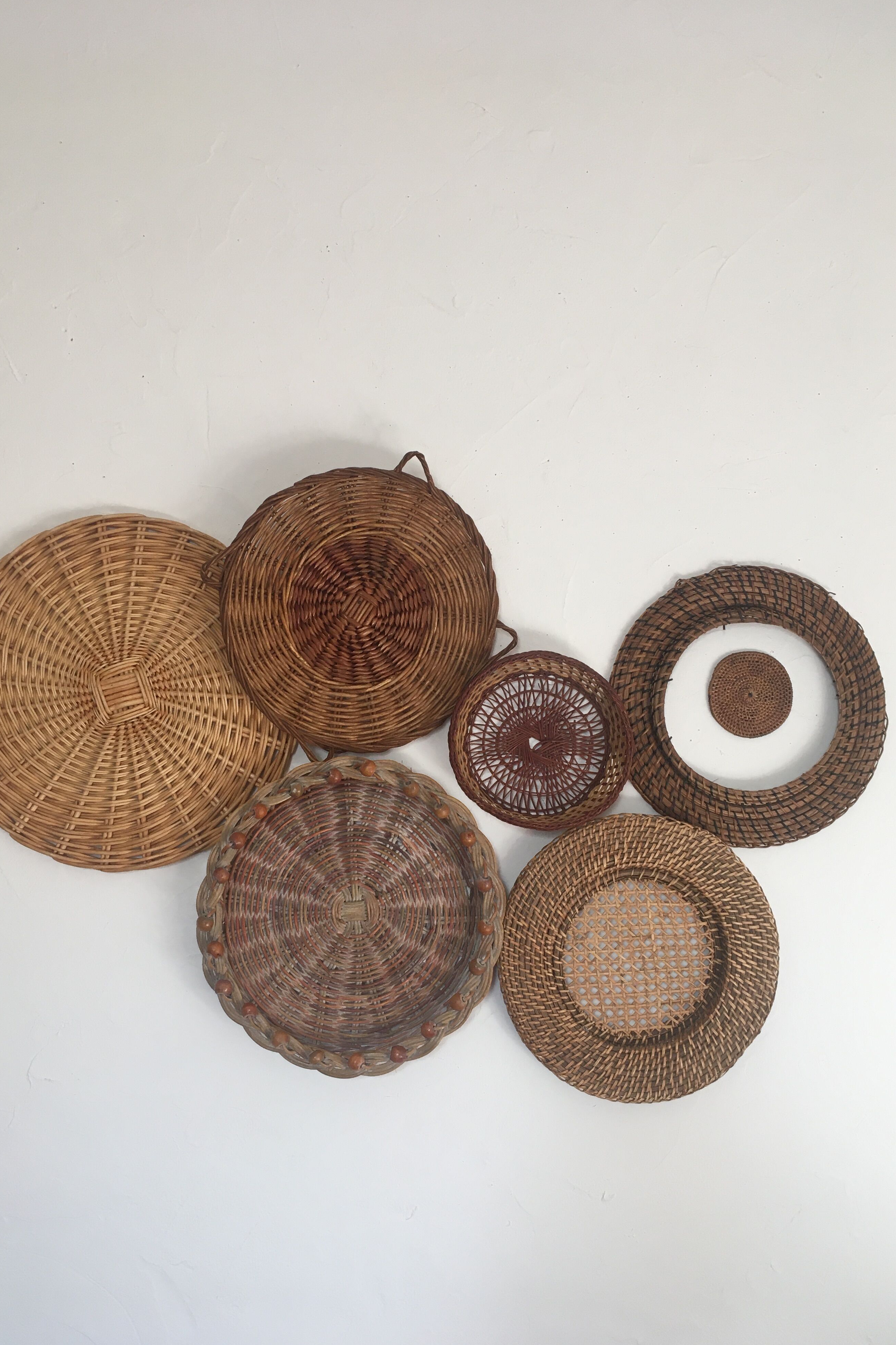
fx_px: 1157
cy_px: 684
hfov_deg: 42.3
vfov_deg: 60.3
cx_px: 417
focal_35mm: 31
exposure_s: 1/33
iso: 25
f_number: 2.2
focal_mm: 4.15
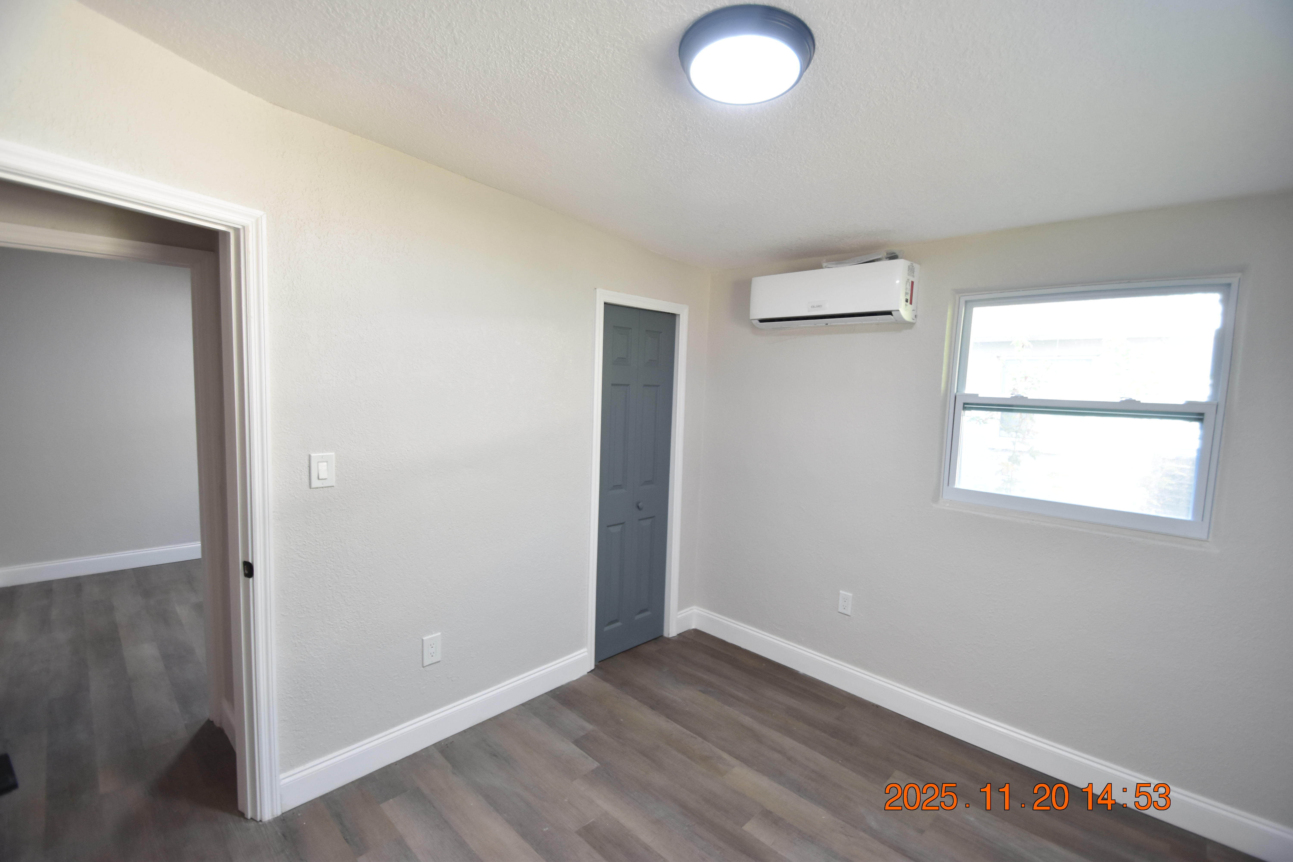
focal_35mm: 15
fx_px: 539
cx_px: 646
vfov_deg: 77.3
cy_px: 431
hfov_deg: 100.4
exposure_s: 1/60
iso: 800
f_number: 3.5
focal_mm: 10
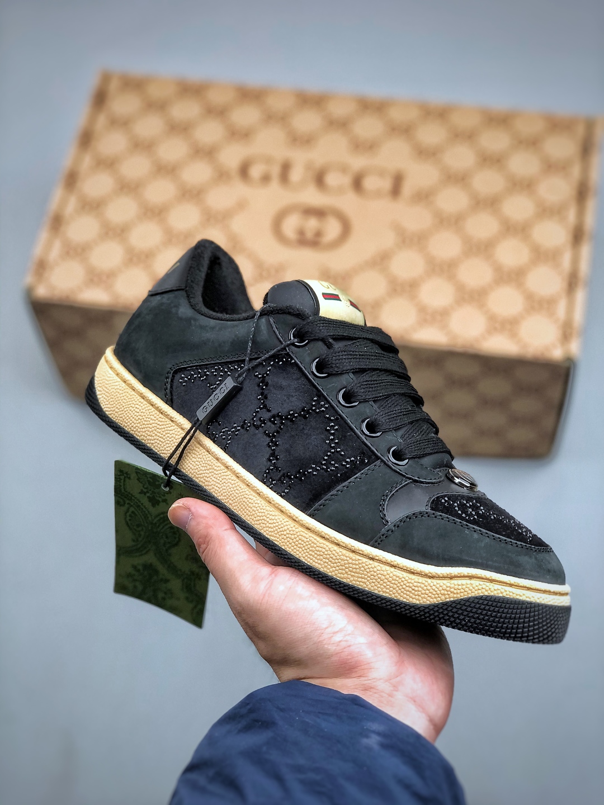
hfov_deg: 25.7
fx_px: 1326
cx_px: 302
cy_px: 402
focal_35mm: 57
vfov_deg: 33.8
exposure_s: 1/33
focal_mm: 6.6
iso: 32
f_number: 2.8
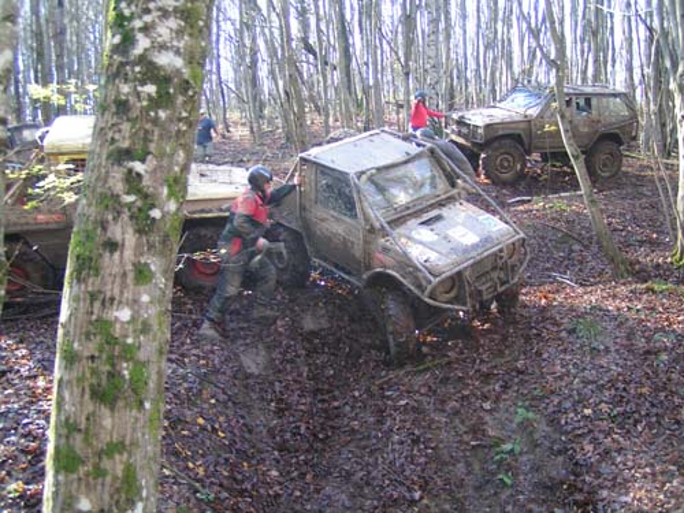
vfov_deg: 37.7
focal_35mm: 38
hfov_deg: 49.0
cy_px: 256
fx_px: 751
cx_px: 342
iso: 80
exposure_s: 1/40
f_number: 2.8
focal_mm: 5.8
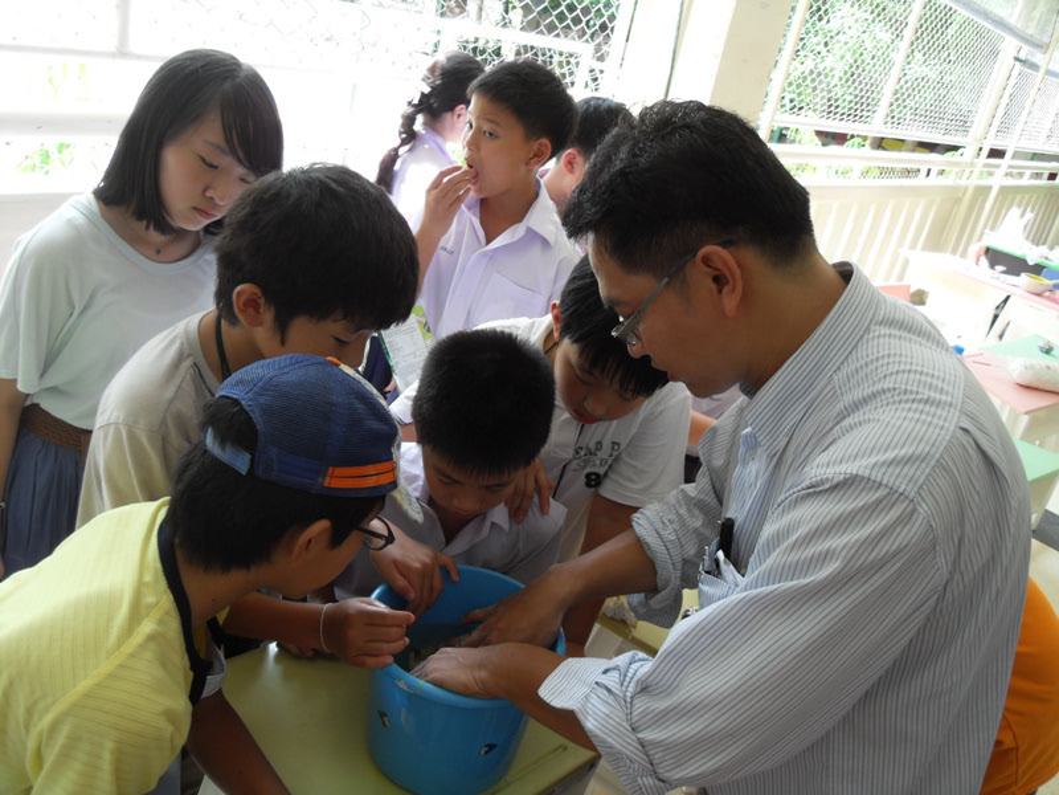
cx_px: 530
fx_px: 857
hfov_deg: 63.4
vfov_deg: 49.7
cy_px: 398
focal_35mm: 28
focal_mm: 6
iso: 100
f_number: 2.8
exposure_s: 1/90
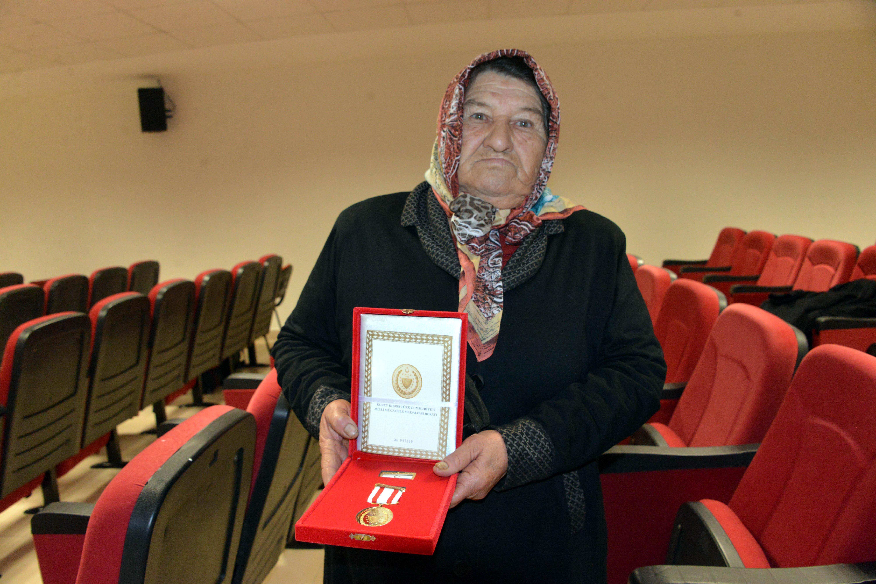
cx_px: 438
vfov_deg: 46.4
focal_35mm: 28
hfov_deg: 65.5
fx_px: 682
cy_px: 292
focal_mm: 28
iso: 5000
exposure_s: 1/60
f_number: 8
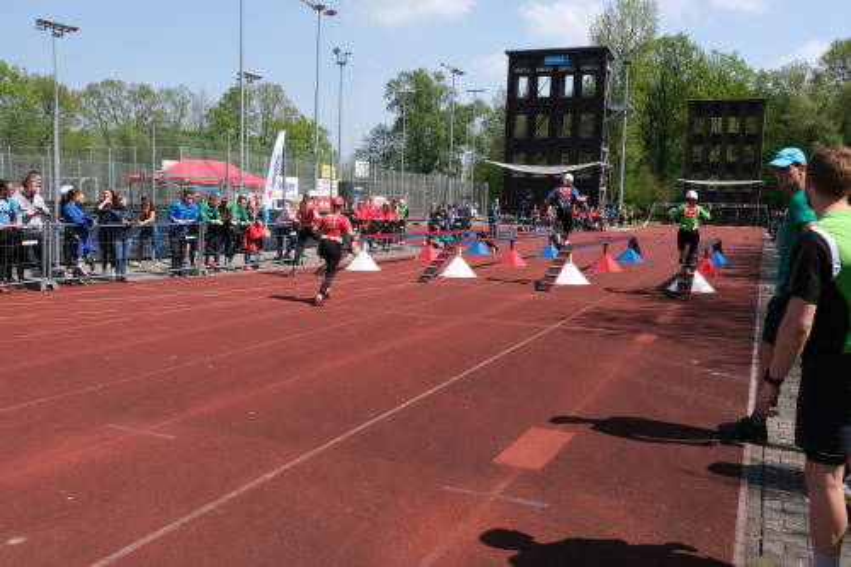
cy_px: 284
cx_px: 426
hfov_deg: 61.9
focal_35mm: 30
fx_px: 709
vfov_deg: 43.6
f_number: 16
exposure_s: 1/170
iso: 500
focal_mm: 20.1
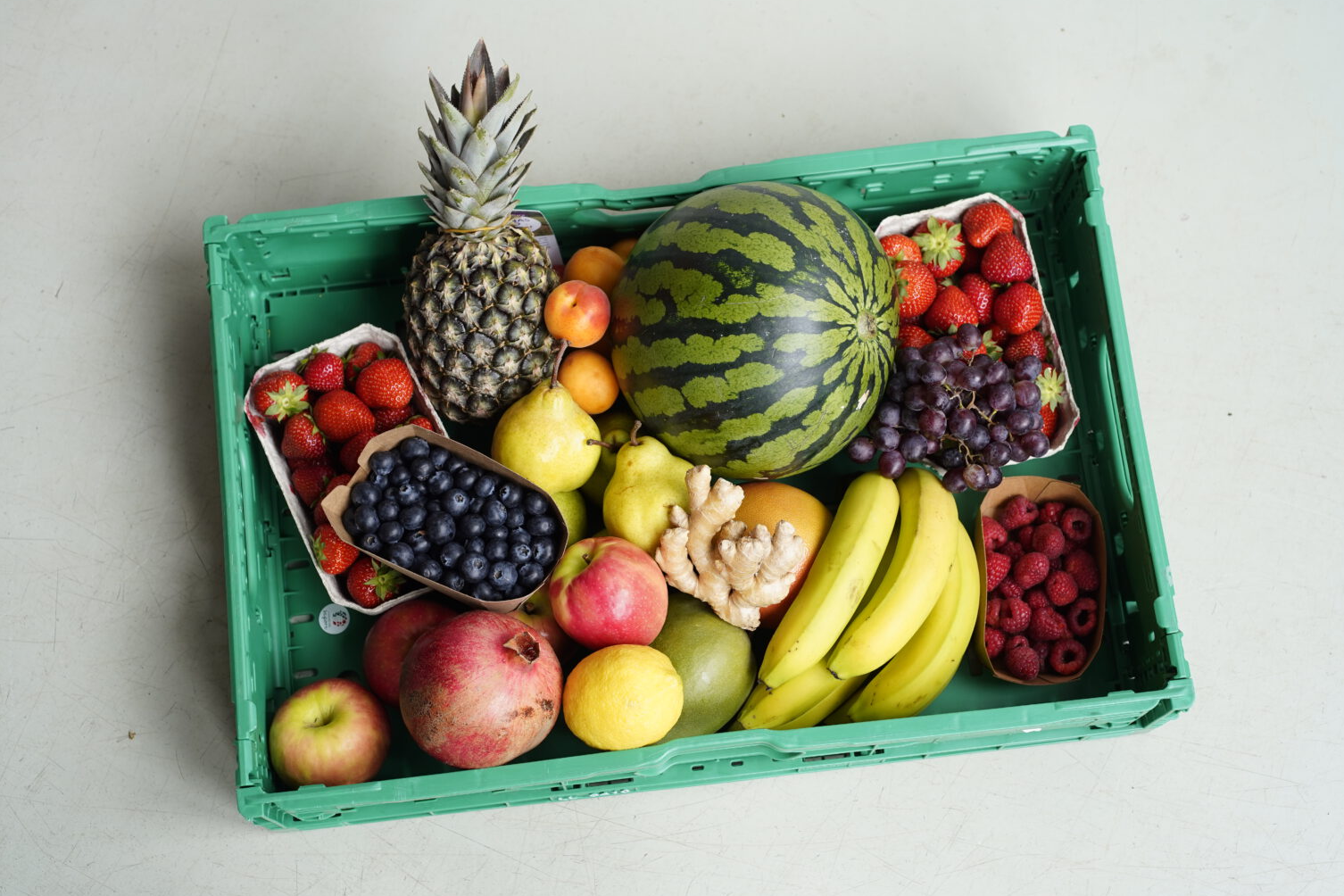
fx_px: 1904
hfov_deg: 38.9
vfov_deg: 26.5
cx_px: 670
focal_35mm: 51
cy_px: 451
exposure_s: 1/100
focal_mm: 50
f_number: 5.6
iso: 400
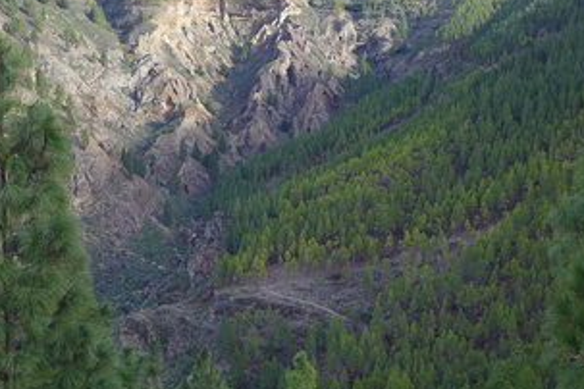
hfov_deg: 35.0
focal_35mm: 57
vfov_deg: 23.8
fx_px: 925
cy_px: 185
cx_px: 342
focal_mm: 4.7
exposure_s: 1/320
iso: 80
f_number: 2.8
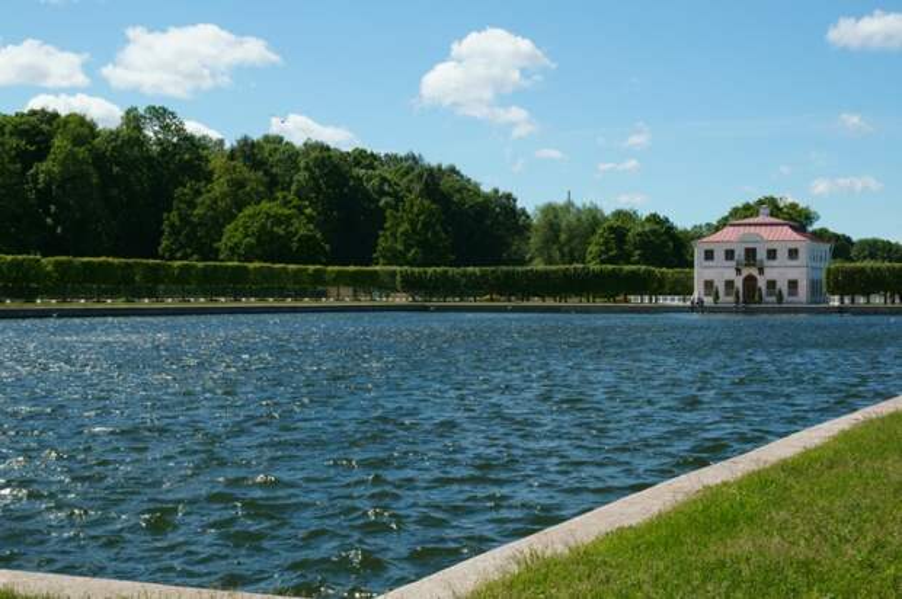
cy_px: 300
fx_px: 1314
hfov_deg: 37.9
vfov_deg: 25.7
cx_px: 451
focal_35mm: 52
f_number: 11
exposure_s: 1/250
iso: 200
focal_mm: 35
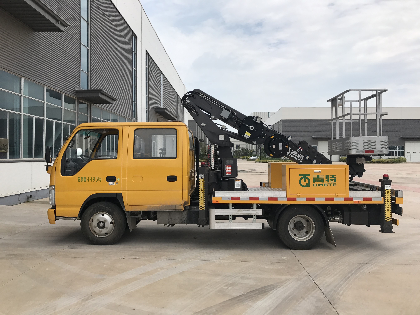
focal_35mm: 28
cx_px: 210
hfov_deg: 63.4
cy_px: 158
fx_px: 340
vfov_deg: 49.7
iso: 20
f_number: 1.8
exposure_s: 1/2907
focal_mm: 3.99
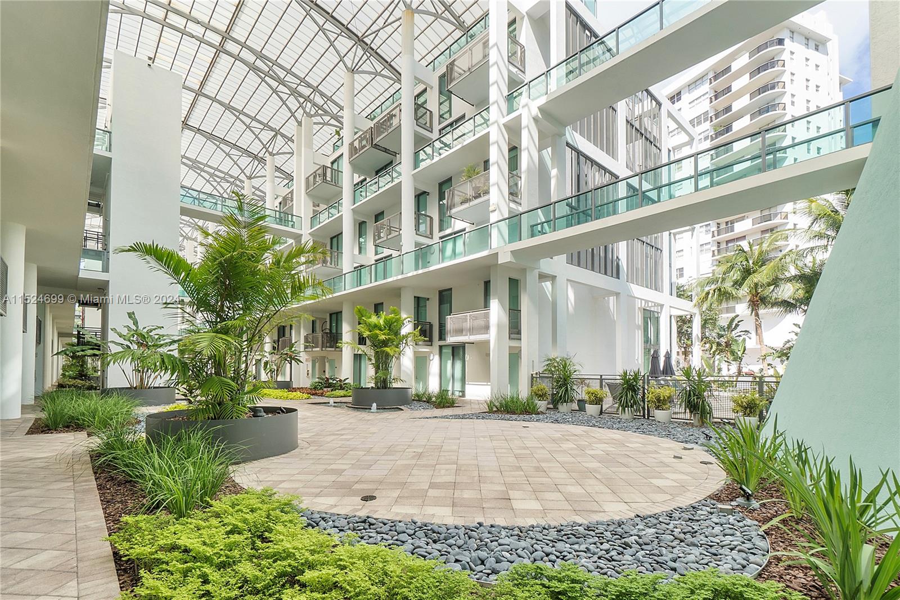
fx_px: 375
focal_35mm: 15
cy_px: 300
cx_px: 450
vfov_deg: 77.3
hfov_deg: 100.4
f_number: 11
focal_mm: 10
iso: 200
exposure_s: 1/125
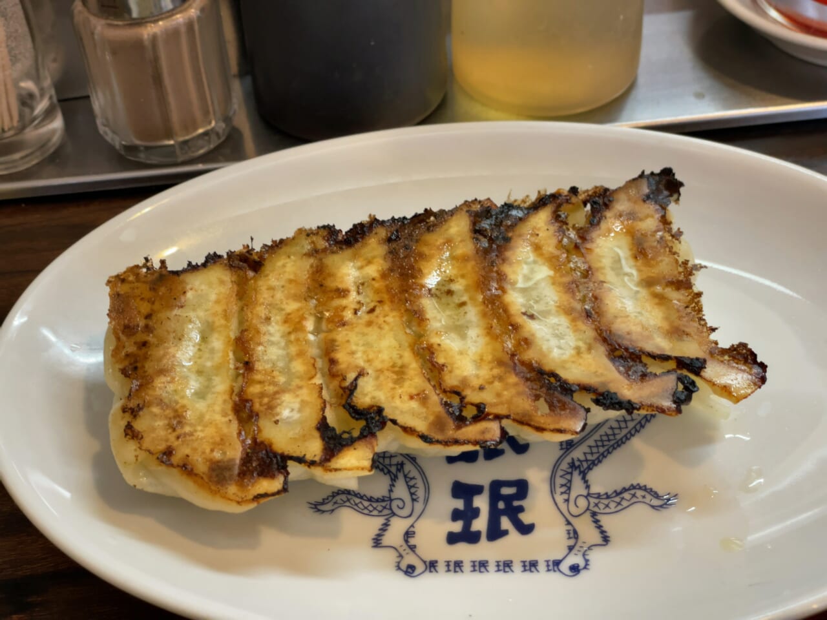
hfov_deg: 36.8
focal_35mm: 52
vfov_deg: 28.0
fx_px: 1242
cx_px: 414
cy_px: 310
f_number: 2
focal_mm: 6
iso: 200
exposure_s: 1/60
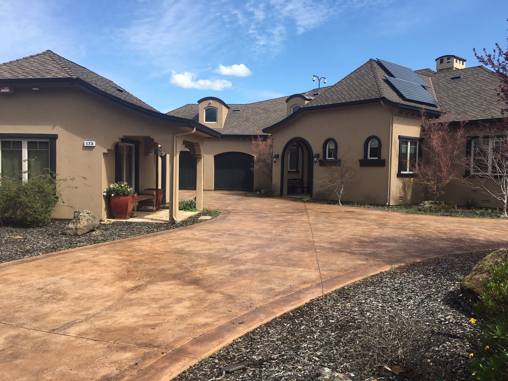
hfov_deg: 61.7
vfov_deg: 48.2
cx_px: 254
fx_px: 426
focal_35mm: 29
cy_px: 190
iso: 25
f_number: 2.2
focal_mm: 4.15
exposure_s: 1/1326
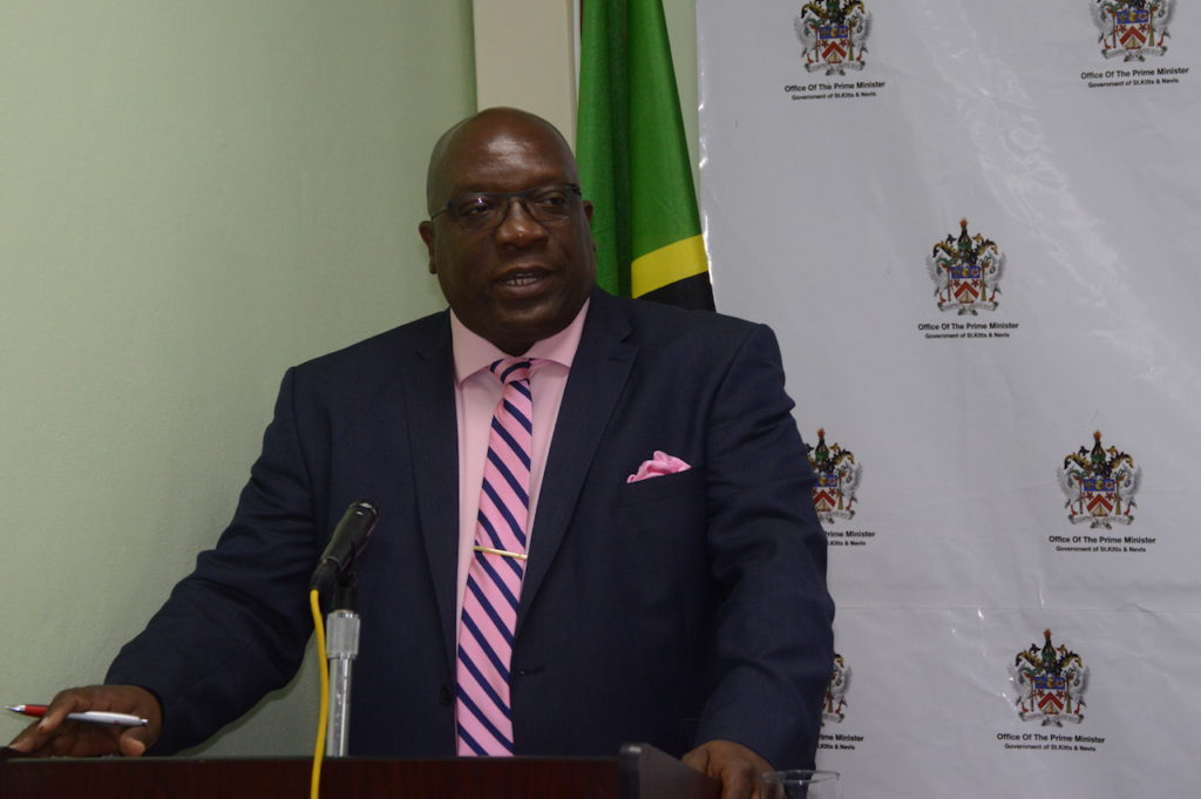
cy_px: 400
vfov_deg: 11.4
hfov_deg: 17.1
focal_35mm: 120
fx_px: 4000
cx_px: 600
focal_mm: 80
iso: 1600
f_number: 5.6
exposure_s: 1/125
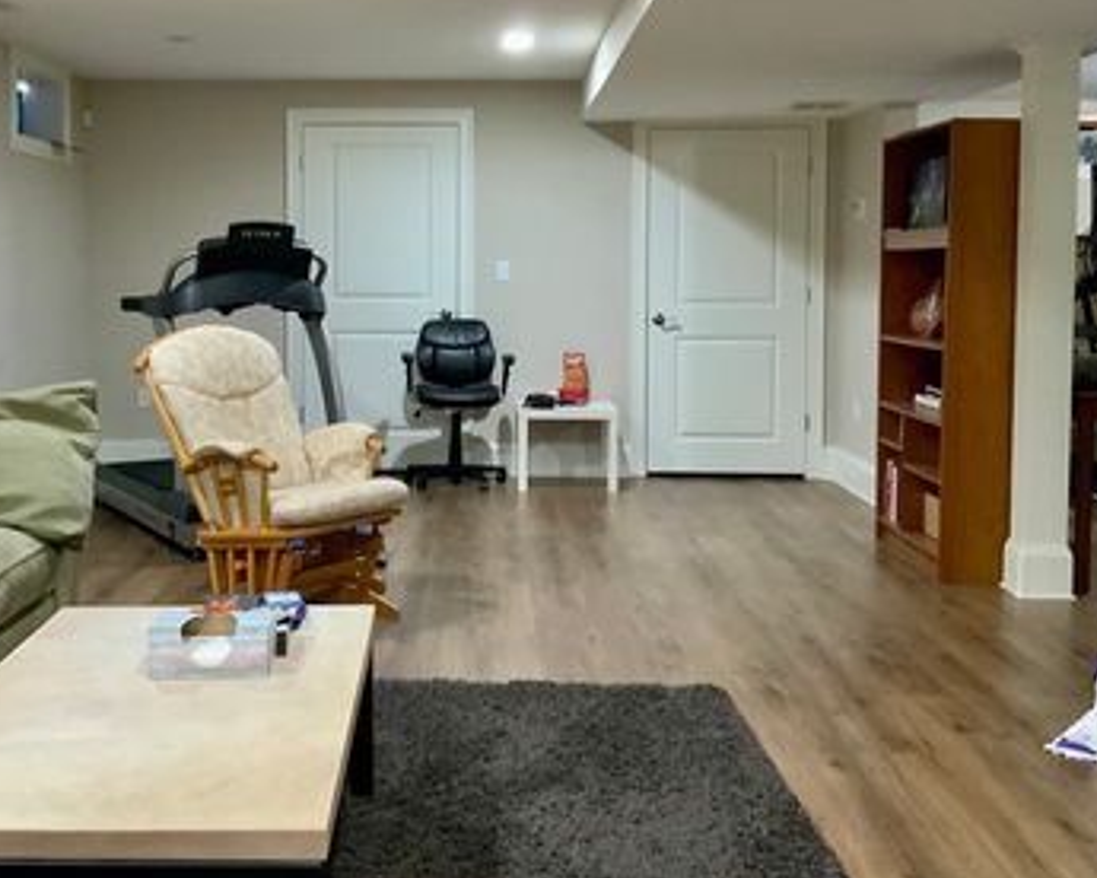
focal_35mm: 41
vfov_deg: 36.2
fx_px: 1331
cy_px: 320
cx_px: 439
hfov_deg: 44.6
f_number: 1.8
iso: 250
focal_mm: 3
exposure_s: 1/30
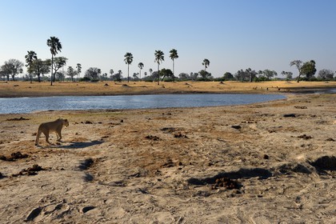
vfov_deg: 36.9
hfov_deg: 53.1
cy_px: 112
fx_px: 336
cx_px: 168
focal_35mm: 36
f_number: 11
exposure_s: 1/640
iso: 400
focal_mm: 36
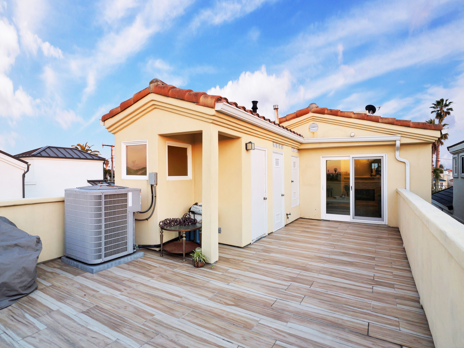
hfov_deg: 87.7
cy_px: 174
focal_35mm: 18
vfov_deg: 71.6
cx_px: 232
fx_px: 241
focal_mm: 9
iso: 640
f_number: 8
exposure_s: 1/25
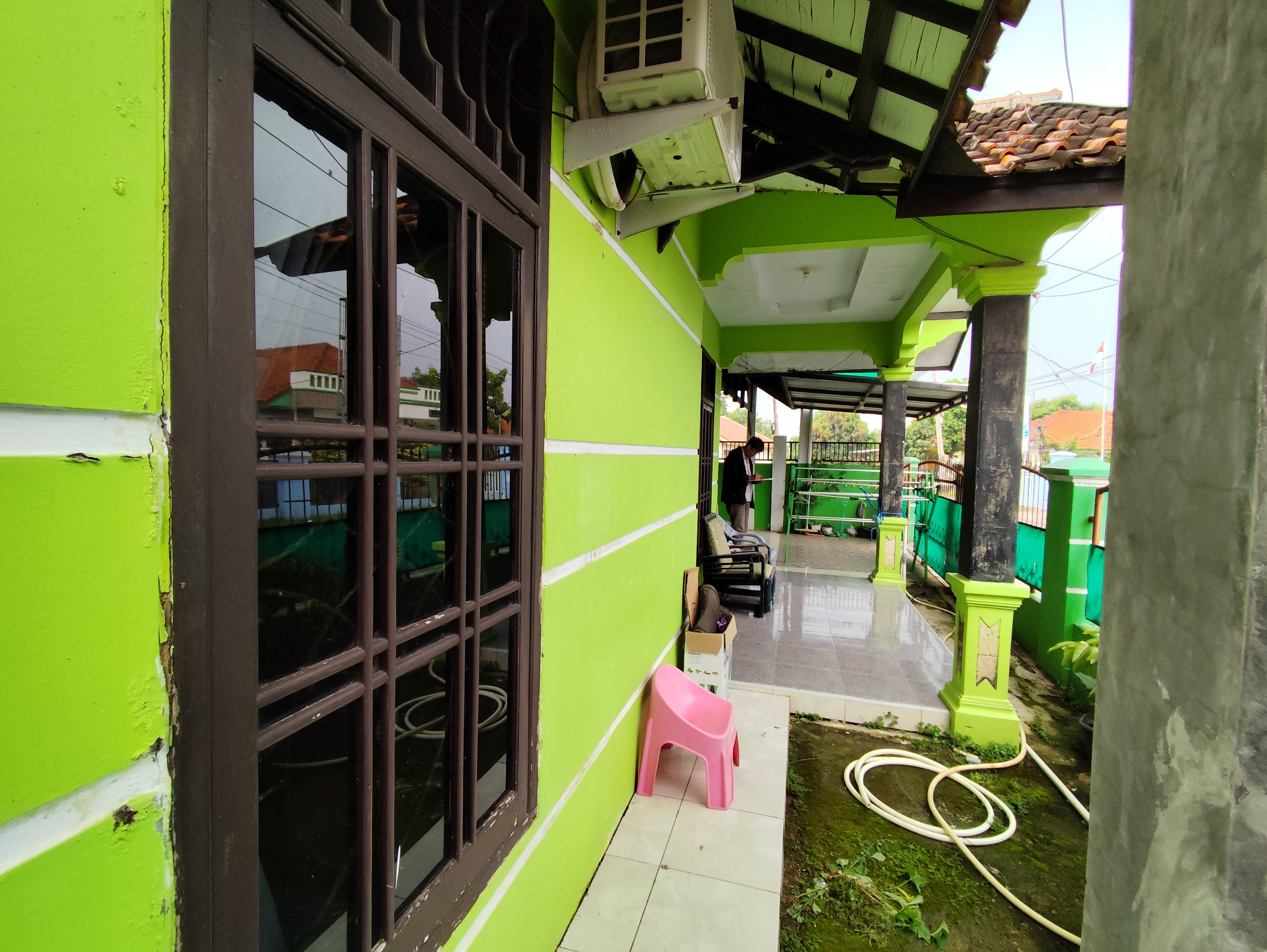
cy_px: 476
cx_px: 634
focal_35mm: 16
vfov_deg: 78.2
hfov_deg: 94.5
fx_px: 586
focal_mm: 1.65
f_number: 2.2
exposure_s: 1/128
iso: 50
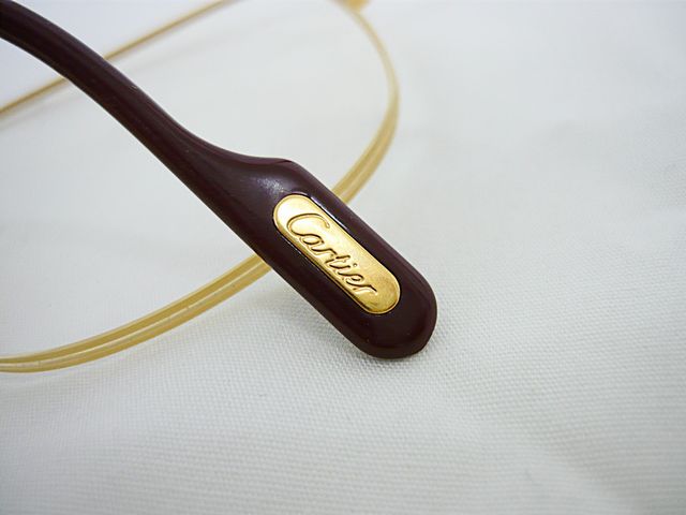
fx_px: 654
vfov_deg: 42.9
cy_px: 258
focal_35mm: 33
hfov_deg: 55.4
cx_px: 343
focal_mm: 5.5
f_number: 2.8
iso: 160
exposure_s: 1/30
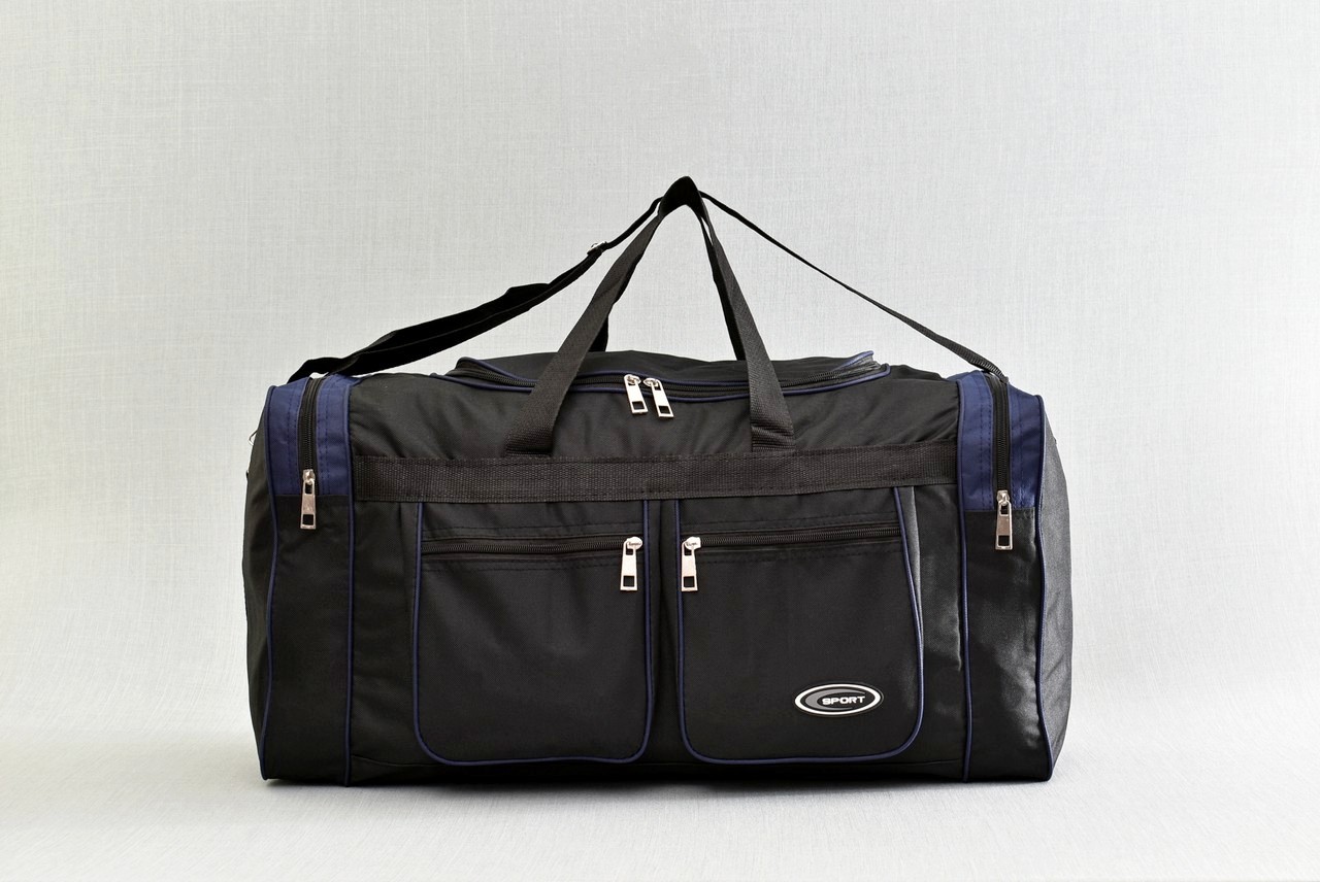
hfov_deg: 33.4
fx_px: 2202
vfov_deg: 22.7
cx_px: 660
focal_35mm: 60
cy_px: 441
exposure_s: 1.6
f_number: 7.1
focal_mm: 40
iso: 100
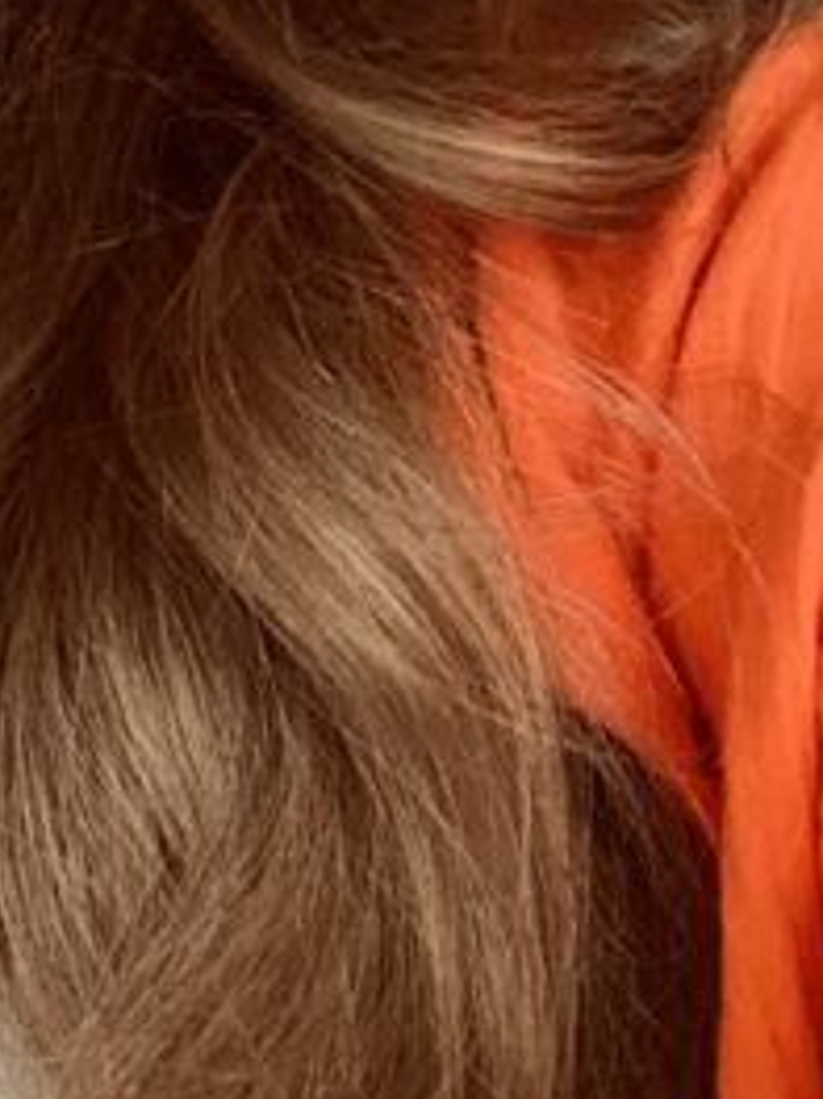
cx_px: -138
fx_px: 3712
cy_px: 288
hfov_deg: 12.4
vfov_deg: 16.8
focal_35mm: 117
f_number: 2.2
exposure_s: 1/40
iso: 400
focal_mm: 2.71
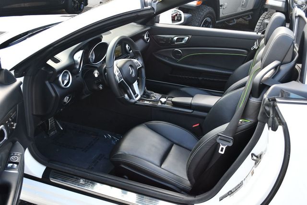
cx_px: 154
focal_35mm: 36
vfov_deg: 36.9
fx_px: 307
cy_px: 102
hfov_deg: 53.1
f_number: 4.5
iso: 400
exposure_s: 1/250
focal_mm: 18
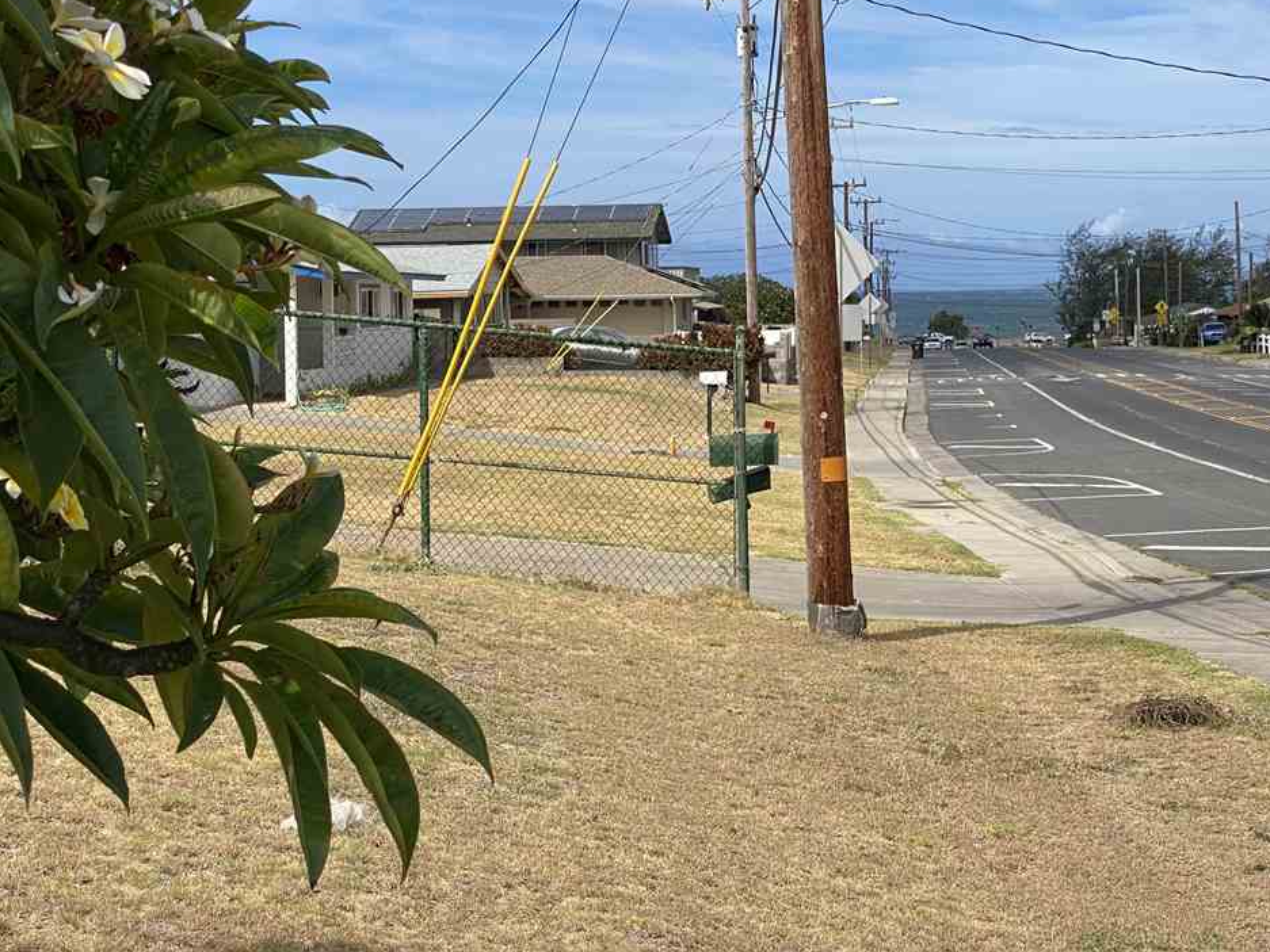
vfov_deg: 20.7
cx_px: 670
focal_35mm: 71
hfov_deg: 27.4
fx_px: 2605
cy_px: 325
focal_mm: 6
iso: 20
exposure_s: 1/1916
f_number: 2
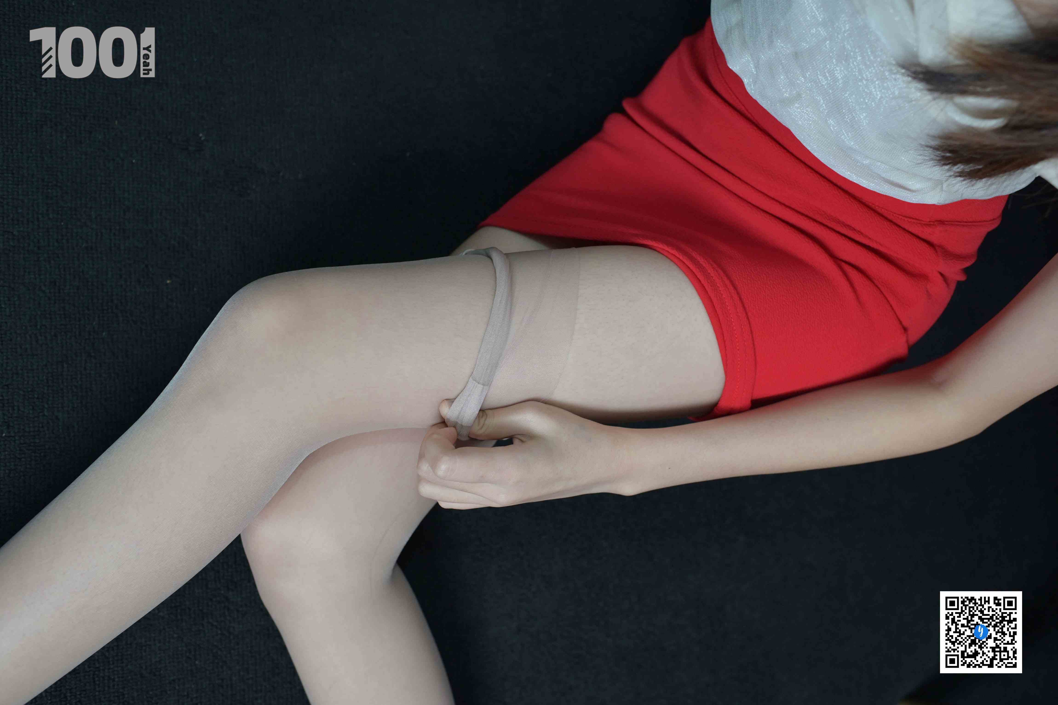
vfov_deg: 37.9
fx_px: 1029
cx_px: 529
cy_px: 352
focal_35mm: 35
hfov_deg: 54.4
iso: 800
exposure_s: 1/160
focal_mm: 35
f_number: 4
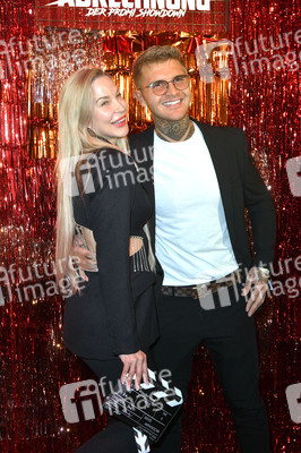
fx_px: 603
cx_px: 150
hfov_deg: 28.0
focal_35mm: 48
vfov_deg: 41.1
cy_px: 226
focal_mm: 48
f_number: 6.3
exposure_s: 1/160
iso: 1600
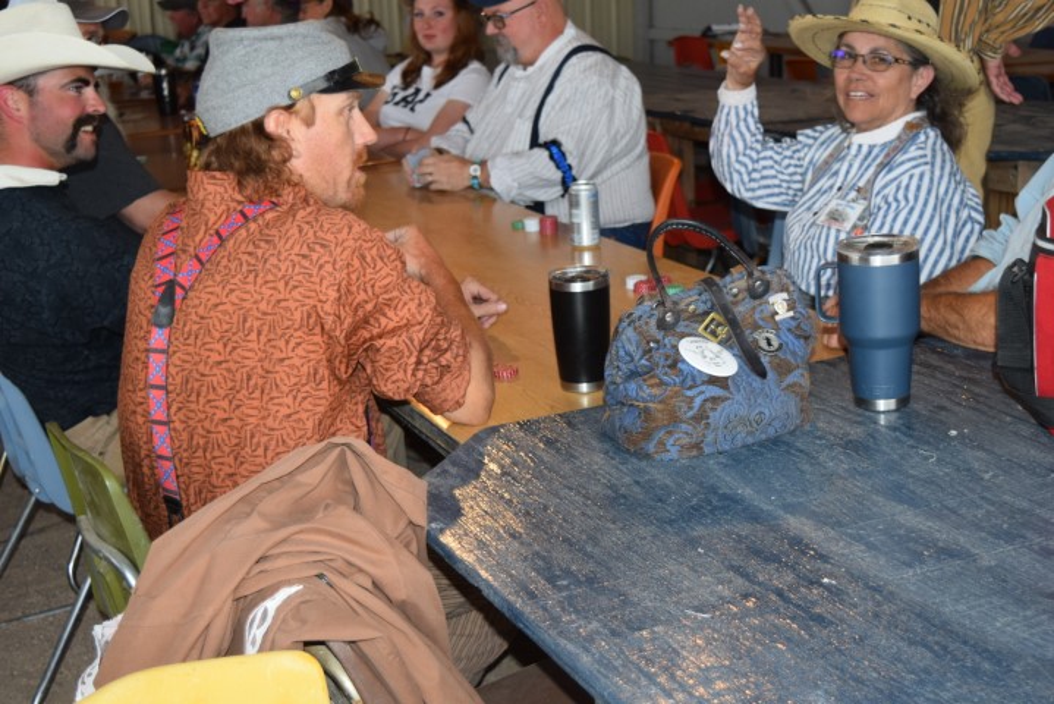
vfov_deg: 26.5
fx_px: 1494
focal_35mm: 51
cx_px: 527
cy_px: 352
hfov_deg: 38.9
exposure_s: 1/80
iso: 800
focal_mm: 34
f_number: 4.5
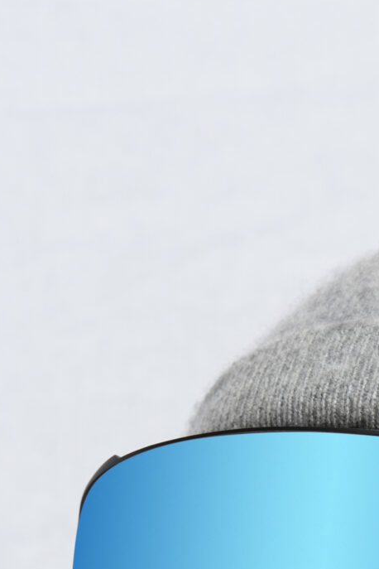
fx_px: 3884
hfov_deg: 5.6
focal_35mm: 246
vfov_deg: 8.2
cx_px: 497
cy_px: 880
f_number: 8
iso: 100
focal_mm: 66
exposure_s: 1/125
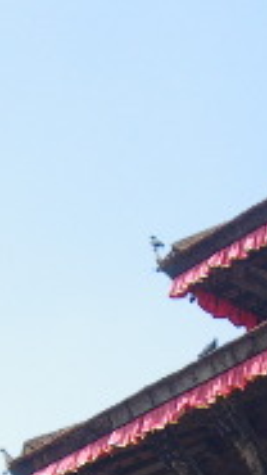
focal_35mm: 141
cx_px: 371
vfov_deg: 14.4
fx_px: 1775
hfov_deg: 8.5
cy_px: 675
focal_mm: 5
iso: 50
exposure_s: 1/200
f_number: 4.2
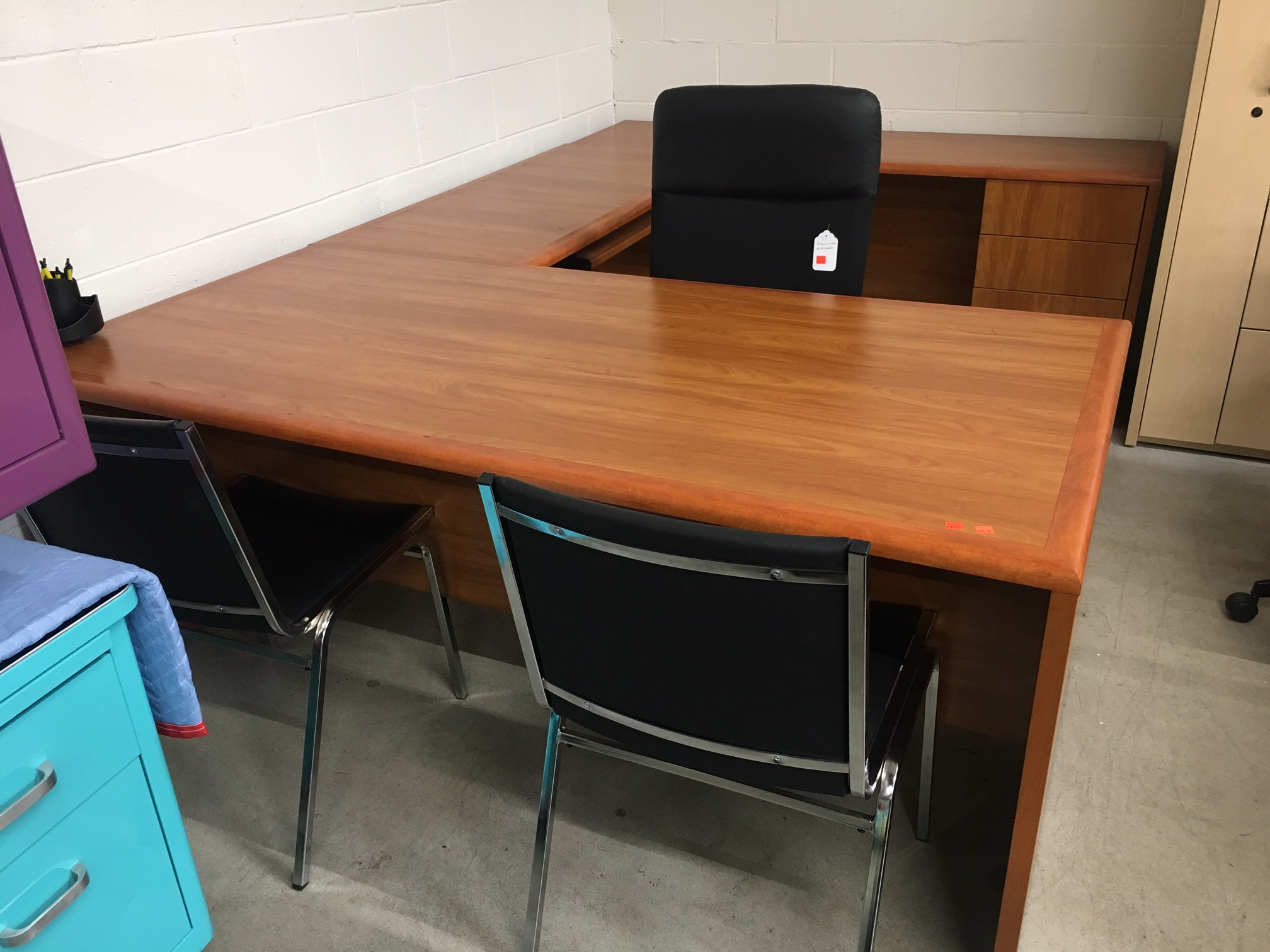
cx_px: 635
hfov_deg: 61.7
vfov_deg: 48.2
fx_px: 1064
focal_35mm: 29
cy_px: 476
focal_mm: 4.15
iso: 125
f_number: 2.2
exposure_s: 1/33
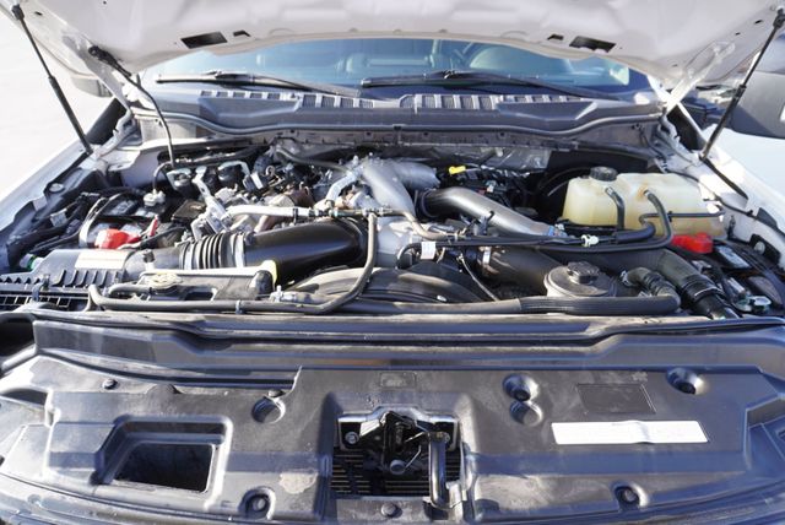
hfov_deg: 73.7
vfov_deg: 53.2
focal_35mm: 24
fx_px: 524
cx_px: 392
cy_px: 262
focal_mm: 16
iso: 100
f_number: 4.5
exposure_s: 1/80
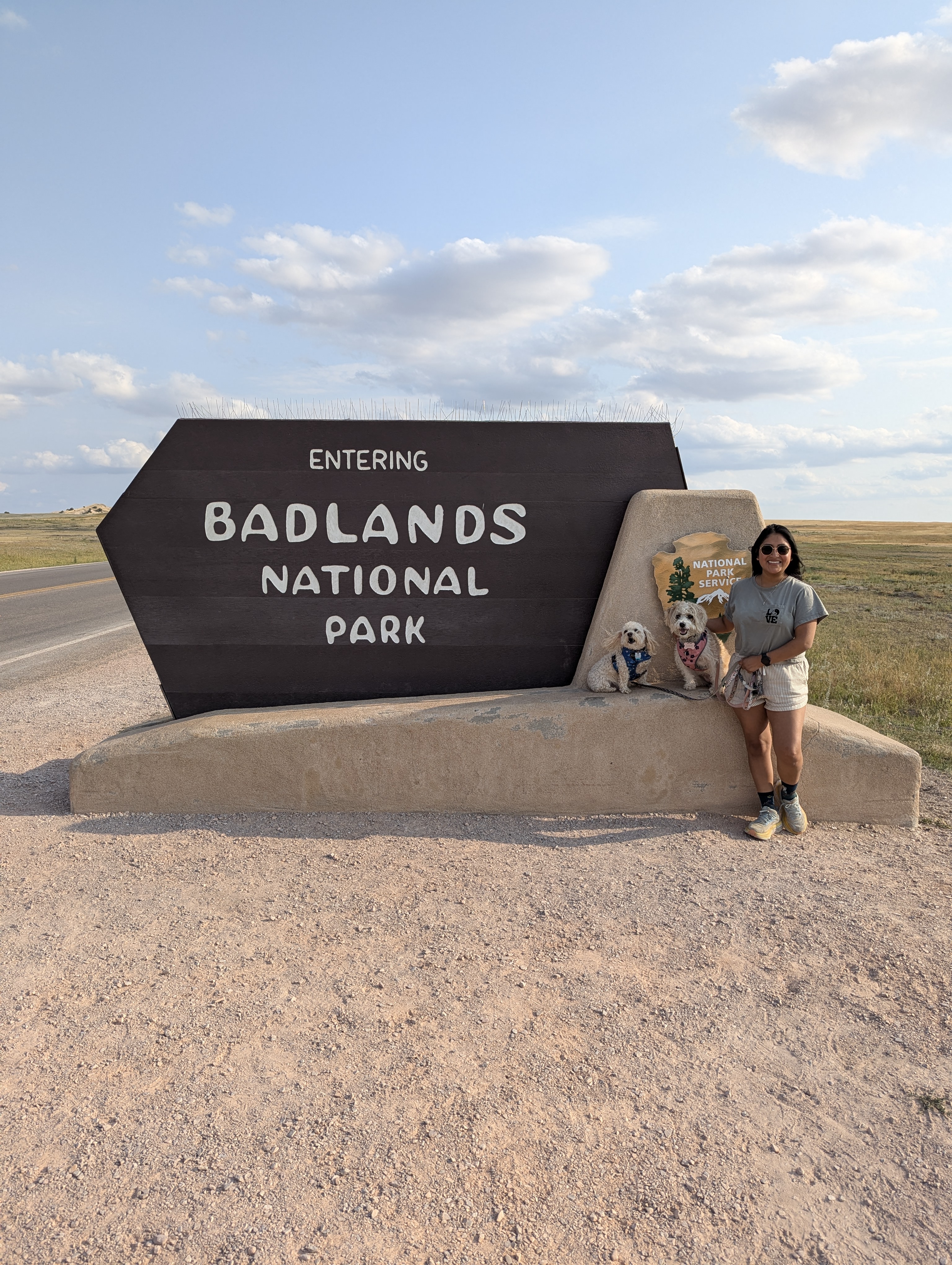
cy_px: 632
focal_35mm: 24
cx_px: 476
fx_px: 878
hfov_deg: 56.9
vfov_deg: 71.5
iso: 46
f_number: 1.85
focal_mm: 6.81
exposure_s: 1/1550
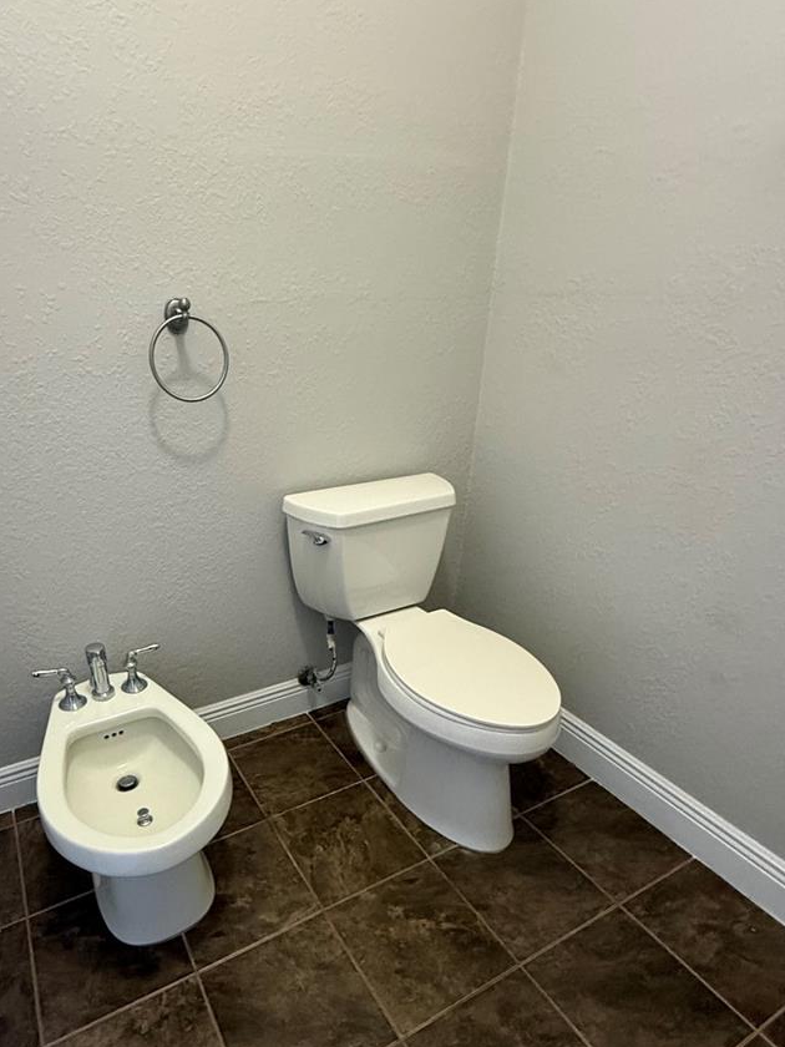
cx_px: 299
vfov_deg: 80.9
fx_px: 605
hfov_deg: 65.1
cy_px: 623
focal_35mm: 20
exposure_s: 1/60
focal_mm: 2.22
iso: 500
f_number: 2.2
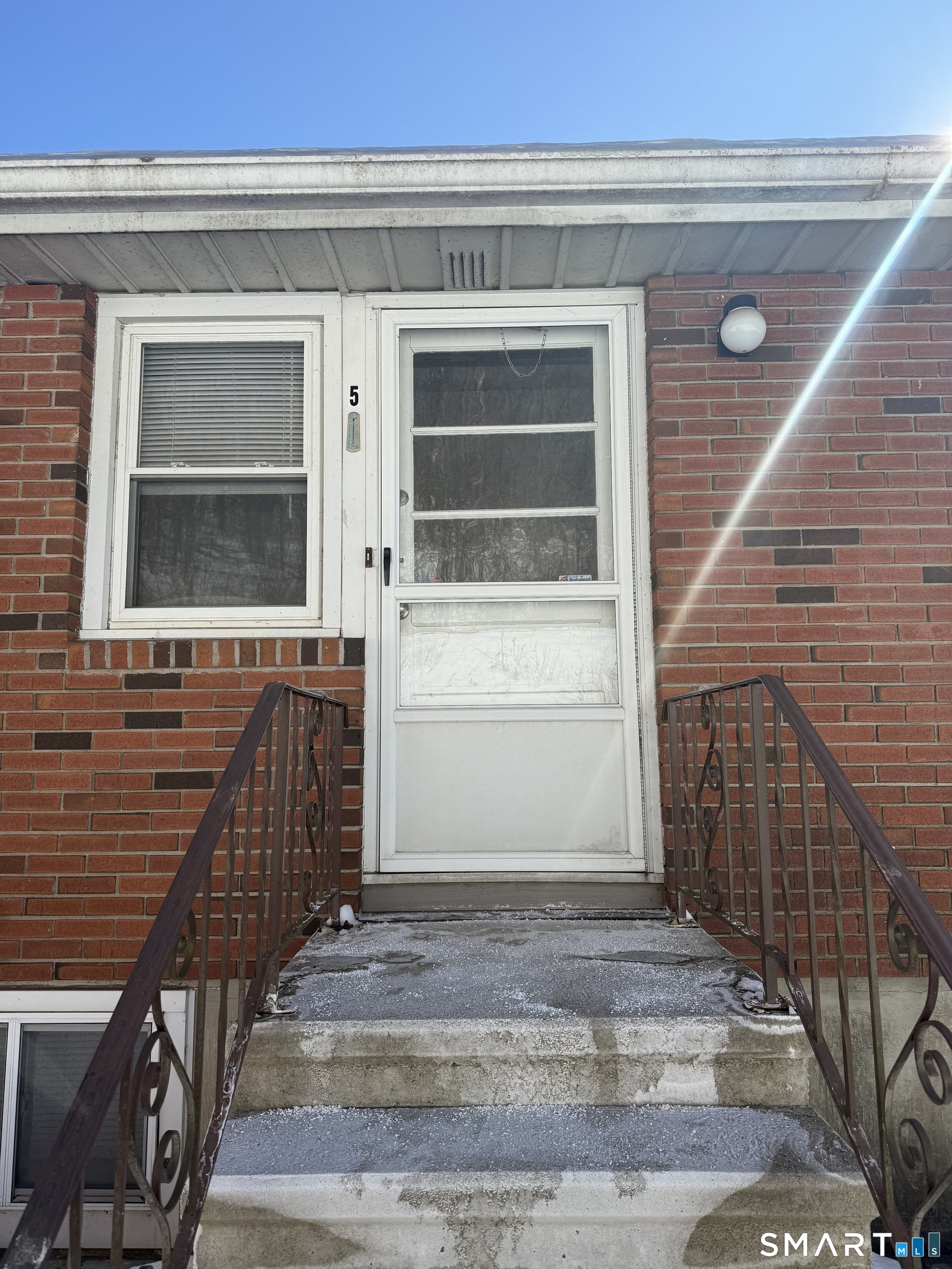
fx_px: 880
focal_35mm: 24
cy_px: 634
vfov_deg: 71.6
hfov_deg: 56.8
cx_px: 476
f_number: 1.78
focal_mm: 6.76
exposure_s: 1/2907
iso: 80
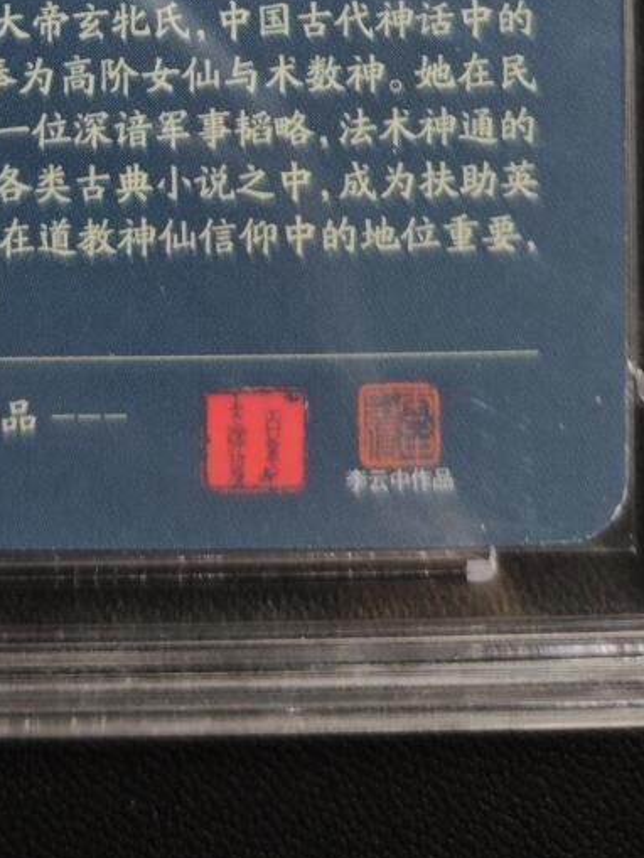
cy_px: -568
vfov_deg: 18.0
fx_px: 2281
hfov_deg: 15.7
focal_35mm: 92
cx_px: -37
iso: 400
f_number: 1.5
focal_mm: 4.94
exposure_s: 1/100
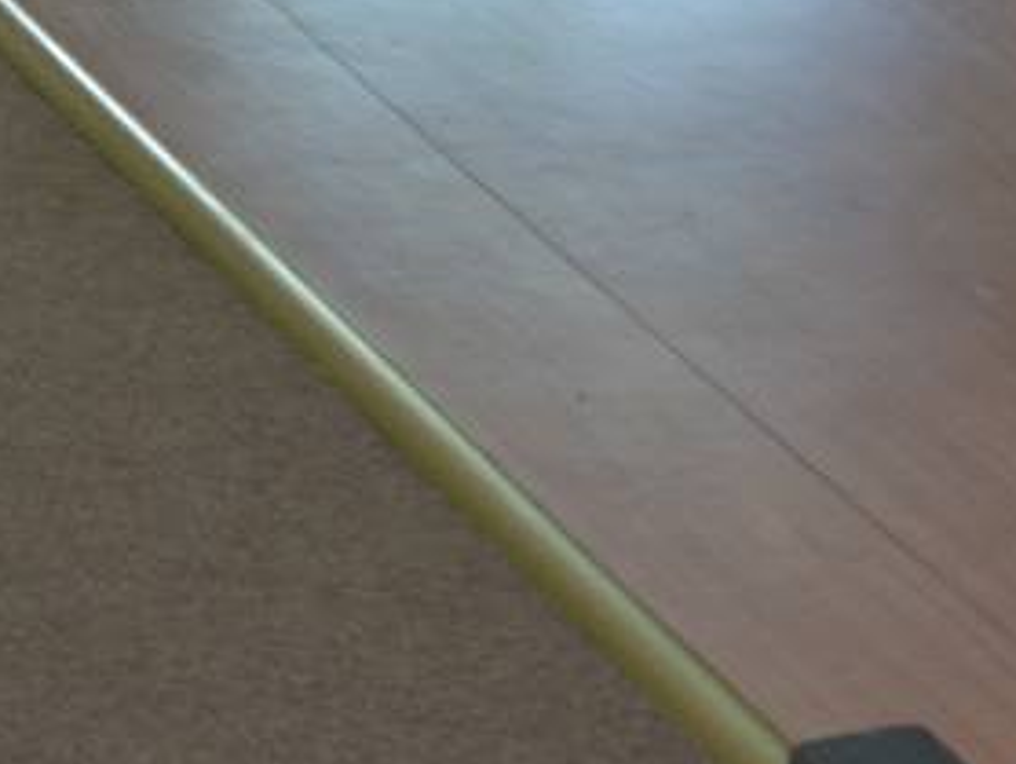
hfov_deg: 8.3
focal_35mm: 232
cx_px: 1677
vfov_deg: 6.3
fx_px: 6821
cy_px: -627
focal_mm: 35
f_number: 3.5
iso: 100
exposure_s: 1/60
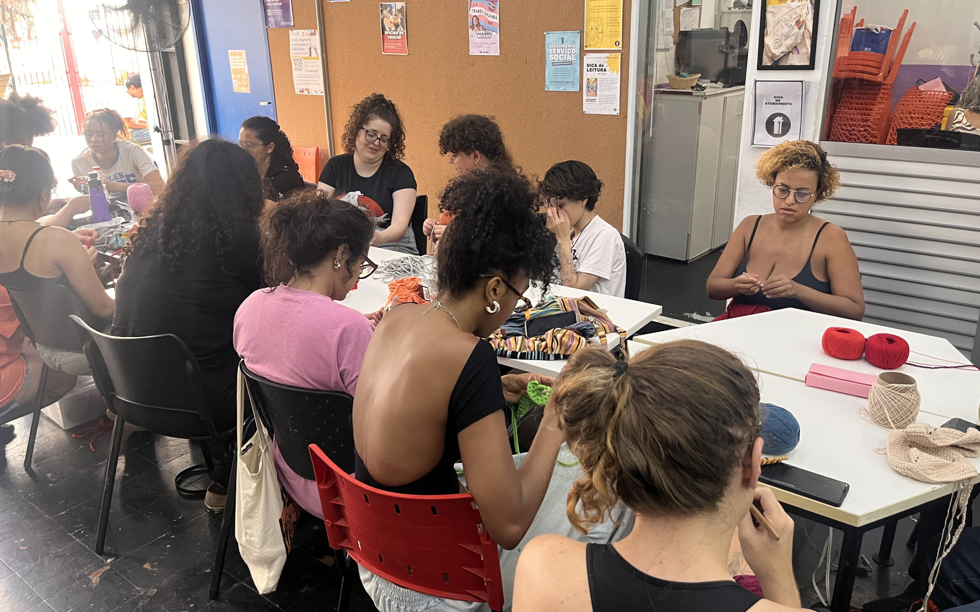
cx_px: 489
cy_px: 281
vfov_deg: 44.5
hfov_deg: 66.5
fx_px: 748
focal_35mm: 28
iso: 160
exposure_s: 1/60
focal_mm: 5.1
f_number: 1.6
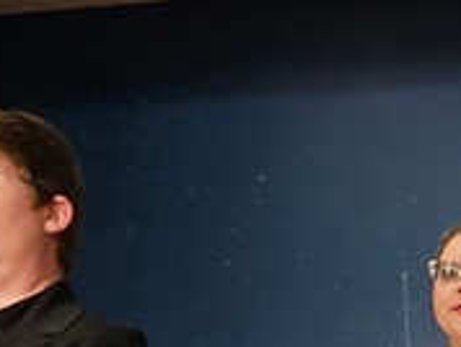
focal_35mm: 132
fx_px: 1760
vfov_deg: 9.6
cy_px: 912
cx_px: 790
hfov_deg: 13.6
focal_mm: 6.3
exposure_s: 1/120
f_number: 1.7
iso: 250
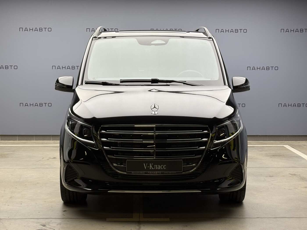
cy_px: 115
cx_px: 154
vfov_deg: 28.0
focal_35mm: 52
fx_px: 461
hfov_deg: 36.8
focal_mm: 5.96
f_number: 1.6
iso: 32
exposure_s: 1/106
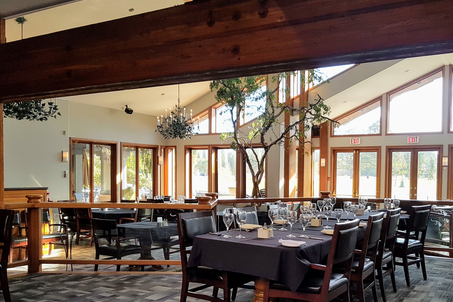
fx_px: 440
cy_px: 181
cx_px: 265
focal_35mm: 35
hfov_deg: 54.2
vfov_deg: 37.7
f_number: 1.7
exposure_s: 1/120
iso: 100
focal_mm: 4.2
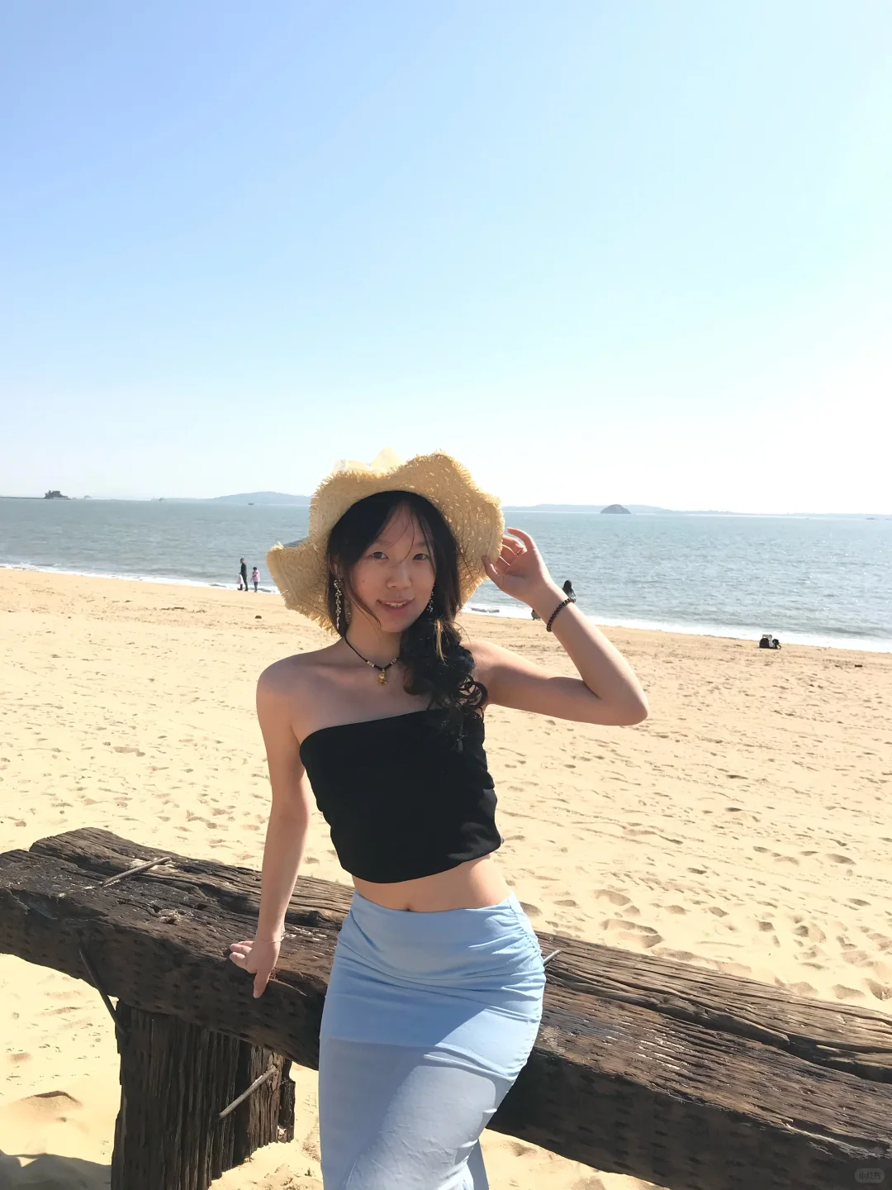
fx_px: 962
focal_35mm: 28
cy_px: 595
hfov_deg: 49.7
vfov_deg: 63.4
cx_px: 446
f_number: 1.8
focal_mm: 3.99
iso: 20
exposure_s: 1/2398
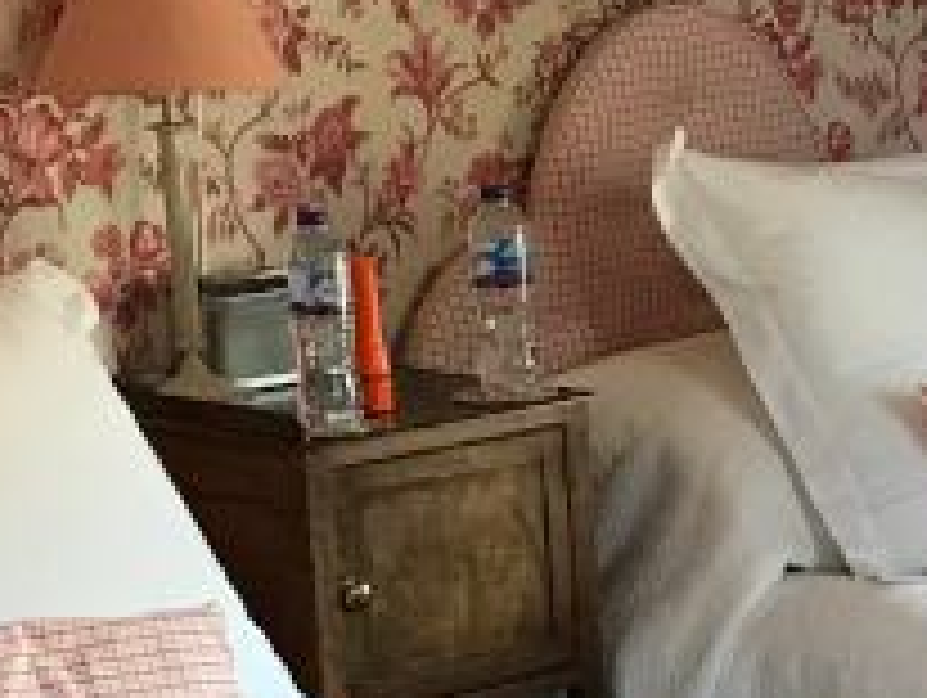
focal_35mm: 139
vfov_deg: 10.5
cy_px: 833
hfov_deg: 14.0
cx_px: 922
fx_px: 3727
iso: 32
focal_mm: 3.99
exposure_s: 1/25
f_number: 1.8
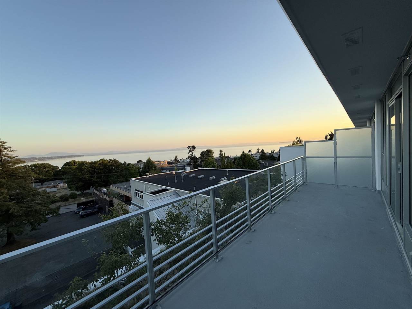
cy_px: 154
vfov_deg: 85.7
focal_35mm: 14
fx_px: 167
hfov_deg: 102.1
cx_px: 206
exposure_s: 1/436
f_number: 2.2
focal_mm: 2.22
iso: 50
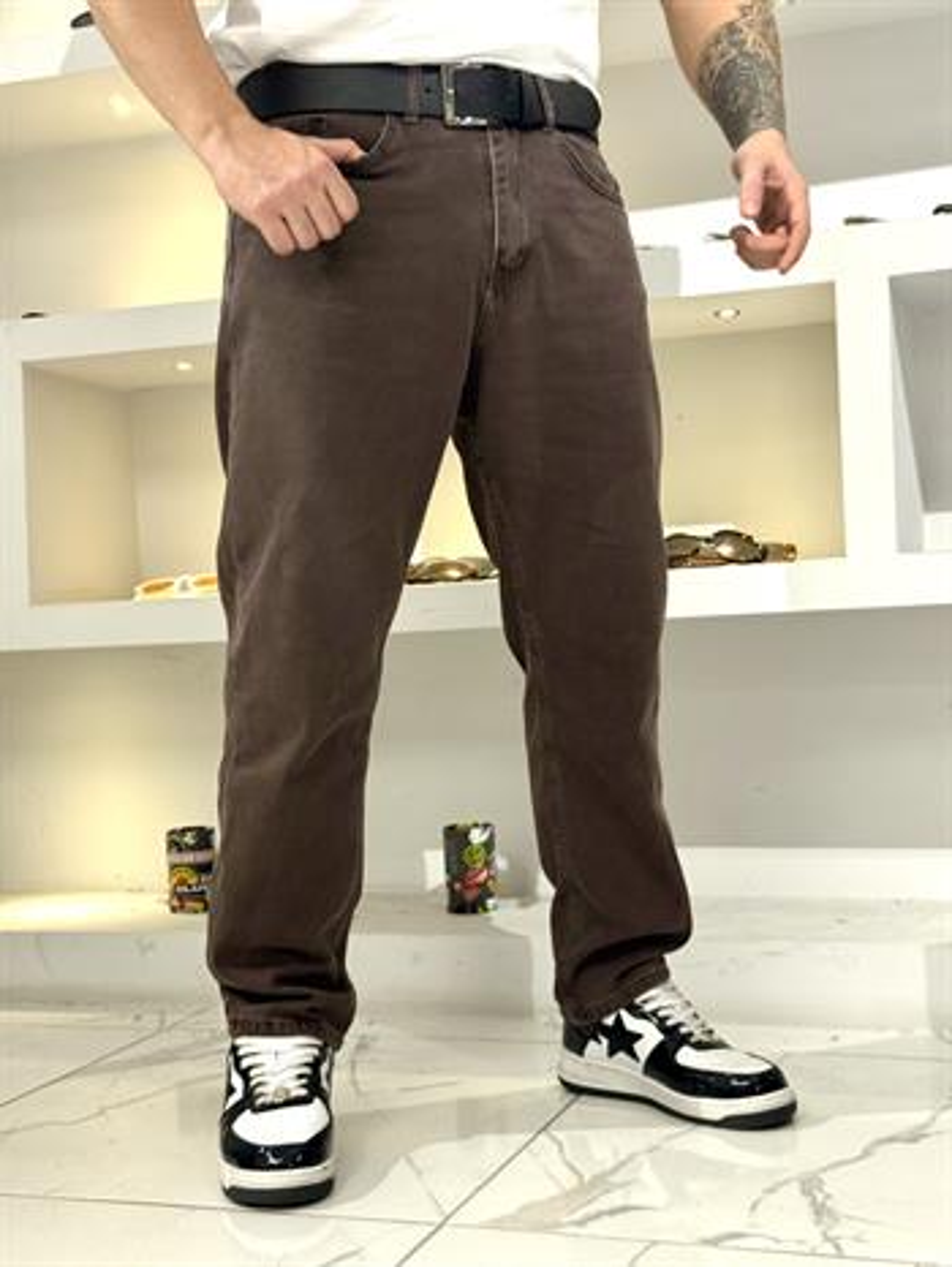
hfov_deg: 30.3
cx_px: 476
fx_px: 1759
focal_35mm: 48
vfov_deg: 39.6
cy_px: 634
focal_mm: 6.76
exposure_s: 1/100
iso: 160
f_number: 1.78
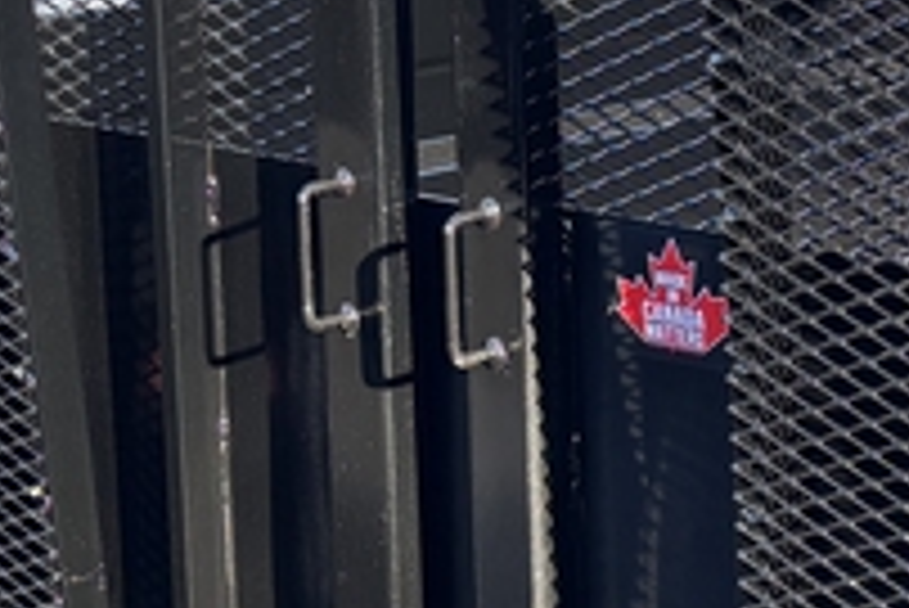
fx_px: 2704
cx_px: 1089
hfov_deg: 18.1
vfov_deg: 12.8
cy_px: 324
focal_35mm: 107
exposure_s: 1/539
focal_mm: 5.96
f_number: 1.6
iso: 64
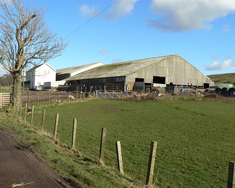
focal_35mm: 38
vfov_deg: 39.1
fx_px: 264
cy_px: 95
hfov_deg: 48.0
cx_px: 118
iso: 80
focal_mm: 6
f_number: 6.3
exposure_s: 1/400
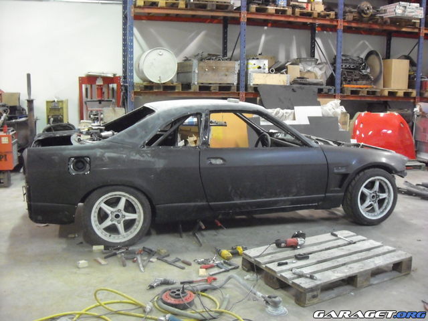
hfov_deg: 50.1
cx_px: 214
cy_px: 160
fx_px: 457
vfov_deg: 38.7
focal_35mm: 37
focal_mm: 6.2
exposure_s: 1/15
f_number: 2.7
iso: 800
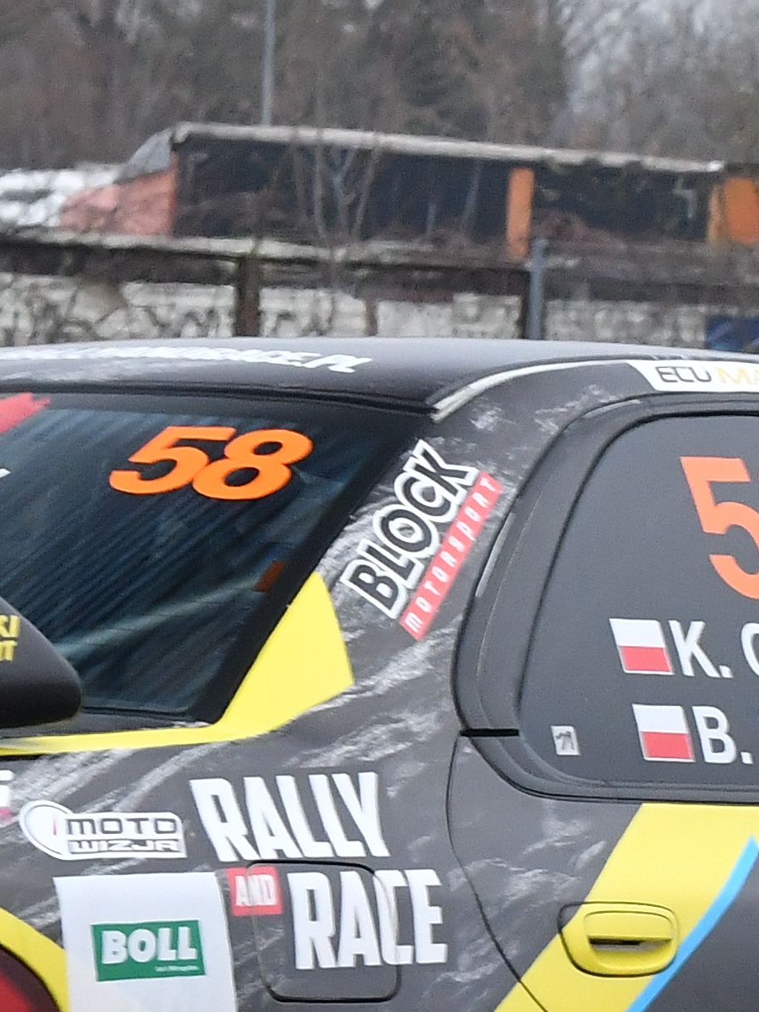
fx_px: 13653
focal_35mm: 467
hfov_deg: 3.2
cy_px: 674
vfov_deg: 4.2
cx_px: 581
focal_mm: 70
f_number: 6.3
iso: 1000
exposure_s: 1/250
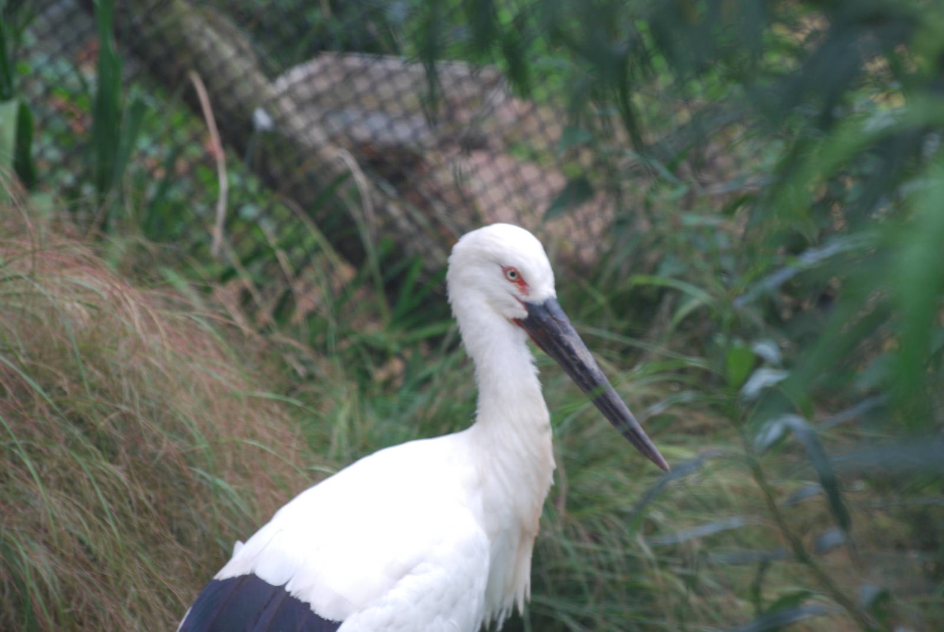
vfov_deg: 4.2
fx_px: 8663
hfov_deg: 6.2
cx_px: 472
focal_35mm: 330
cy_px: 316
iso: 200
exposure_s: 1/125
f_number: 7.1
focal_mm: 220
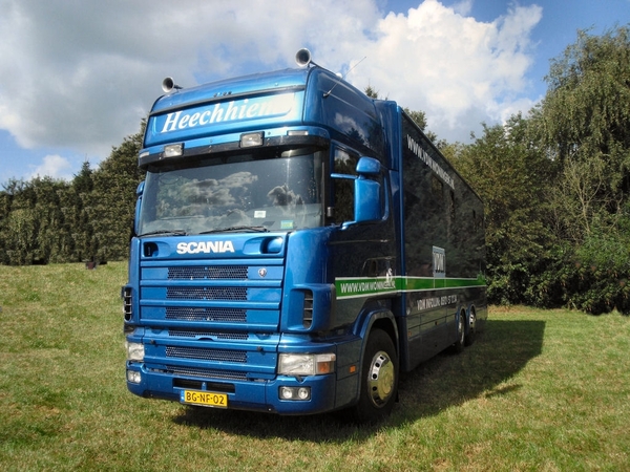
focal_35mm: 28
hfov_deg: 63.4
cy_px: 236
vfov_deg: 49.7
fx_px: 510
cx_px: 315
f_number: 7.8
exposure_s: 1/200
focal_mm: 4.65
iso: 64
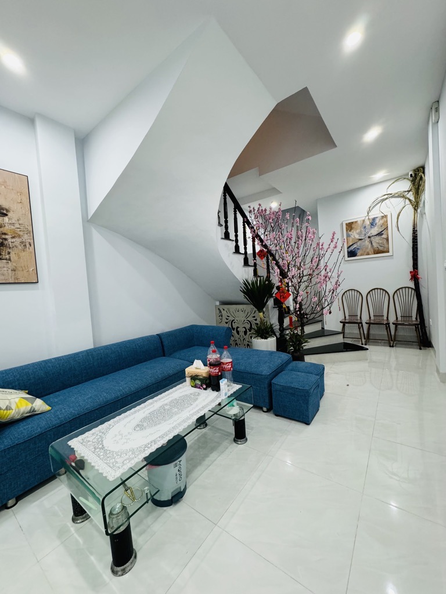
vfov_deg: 102.1
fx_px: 241
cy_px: 297
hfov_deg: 85.7
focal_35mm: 14
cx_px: 223
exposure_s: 1/100
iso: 320
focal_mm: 2.22
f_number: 2.2
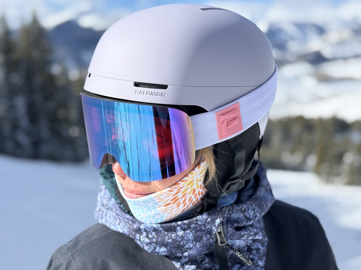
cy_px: 135
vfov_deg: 30.3
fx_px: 501
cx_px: 180
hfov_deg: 39.7
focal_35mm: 48
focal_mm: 6.76
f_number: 1.78
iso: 64
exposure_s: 1/7874
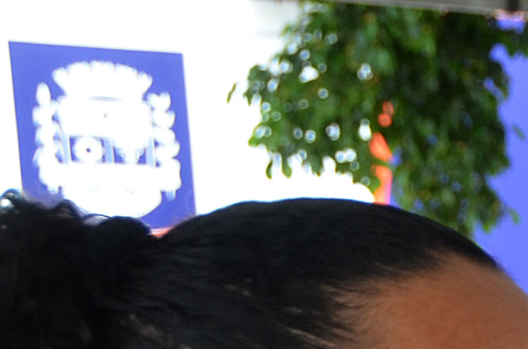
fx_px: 4113
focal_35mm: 281
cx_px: 1265
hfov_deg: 6.9
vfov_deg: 4.8
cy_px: 765
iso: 400
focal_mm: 34
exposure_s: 1/125
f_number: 5.6
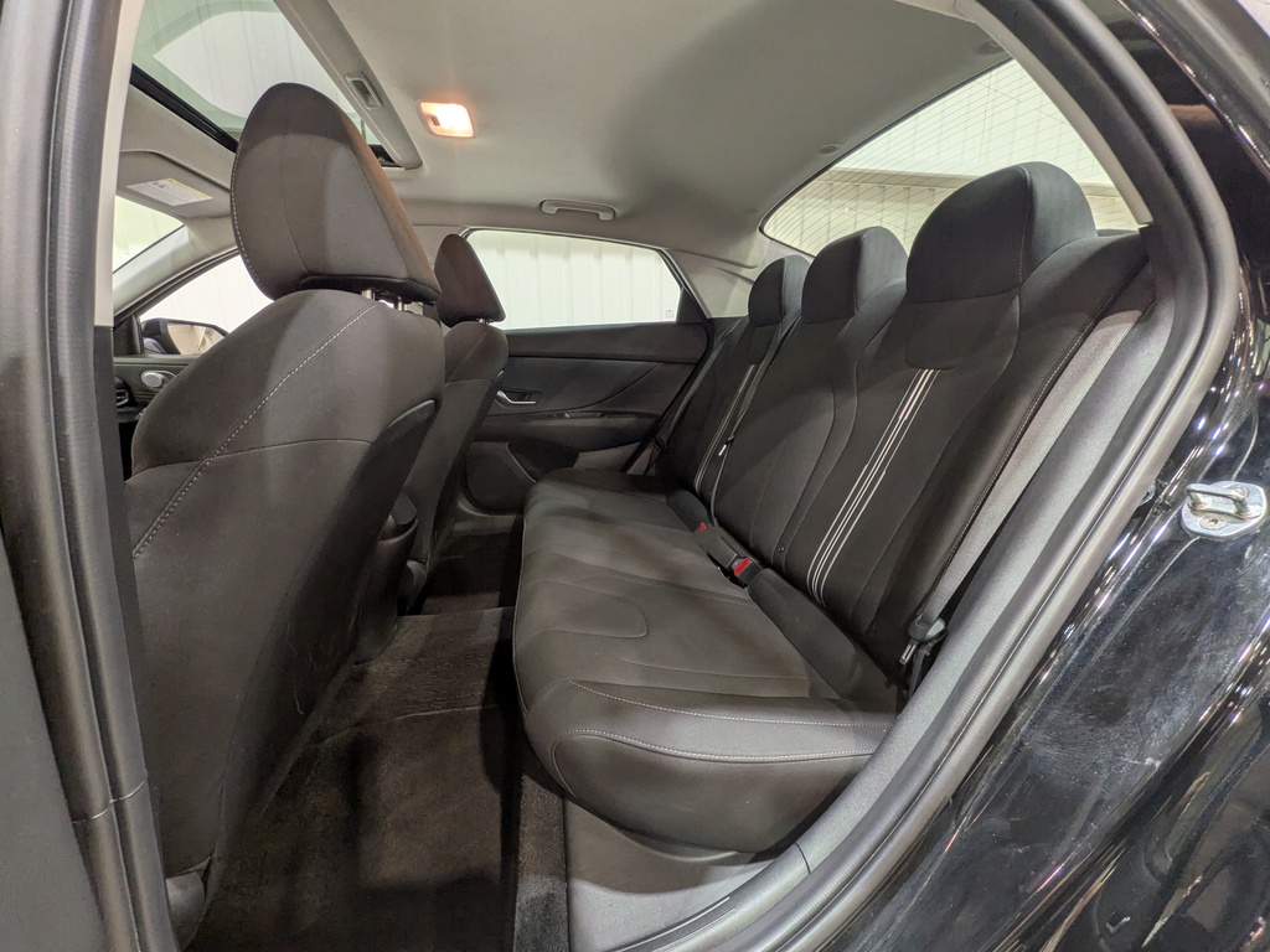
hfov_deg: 102.1
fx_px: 514
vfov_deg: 85.7
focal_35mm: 14
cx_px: 635
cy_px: 476
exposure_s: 1/33.3
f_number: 2.2
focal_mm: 1.83
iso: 105
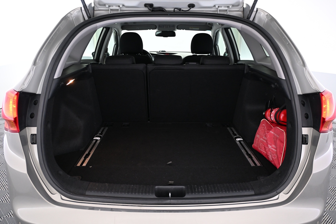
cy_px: 112
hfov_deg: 61.9
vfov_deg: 43.6
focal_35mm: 30
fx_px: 280
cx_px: 168
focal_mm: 20
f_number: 3.8
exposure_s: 1/30
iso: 1400
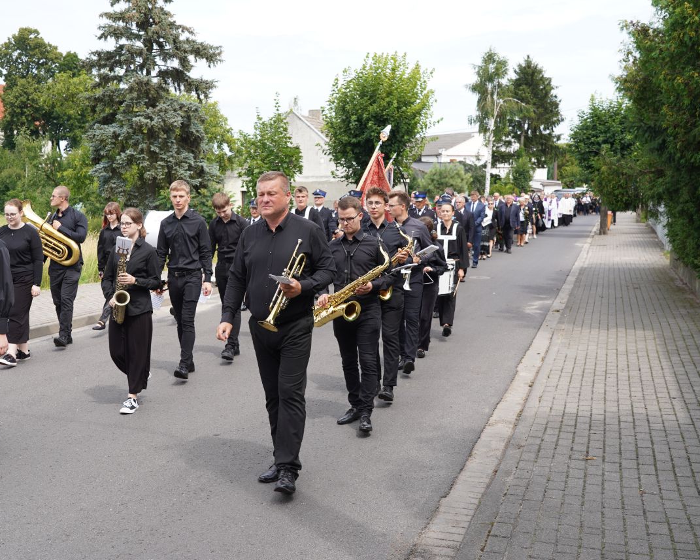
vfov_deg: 36.5
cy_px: 283
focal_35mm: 41
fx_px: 849
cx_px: 299
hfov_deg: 44.7
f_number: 5.6
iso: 100
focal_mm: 36
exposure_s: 1/200
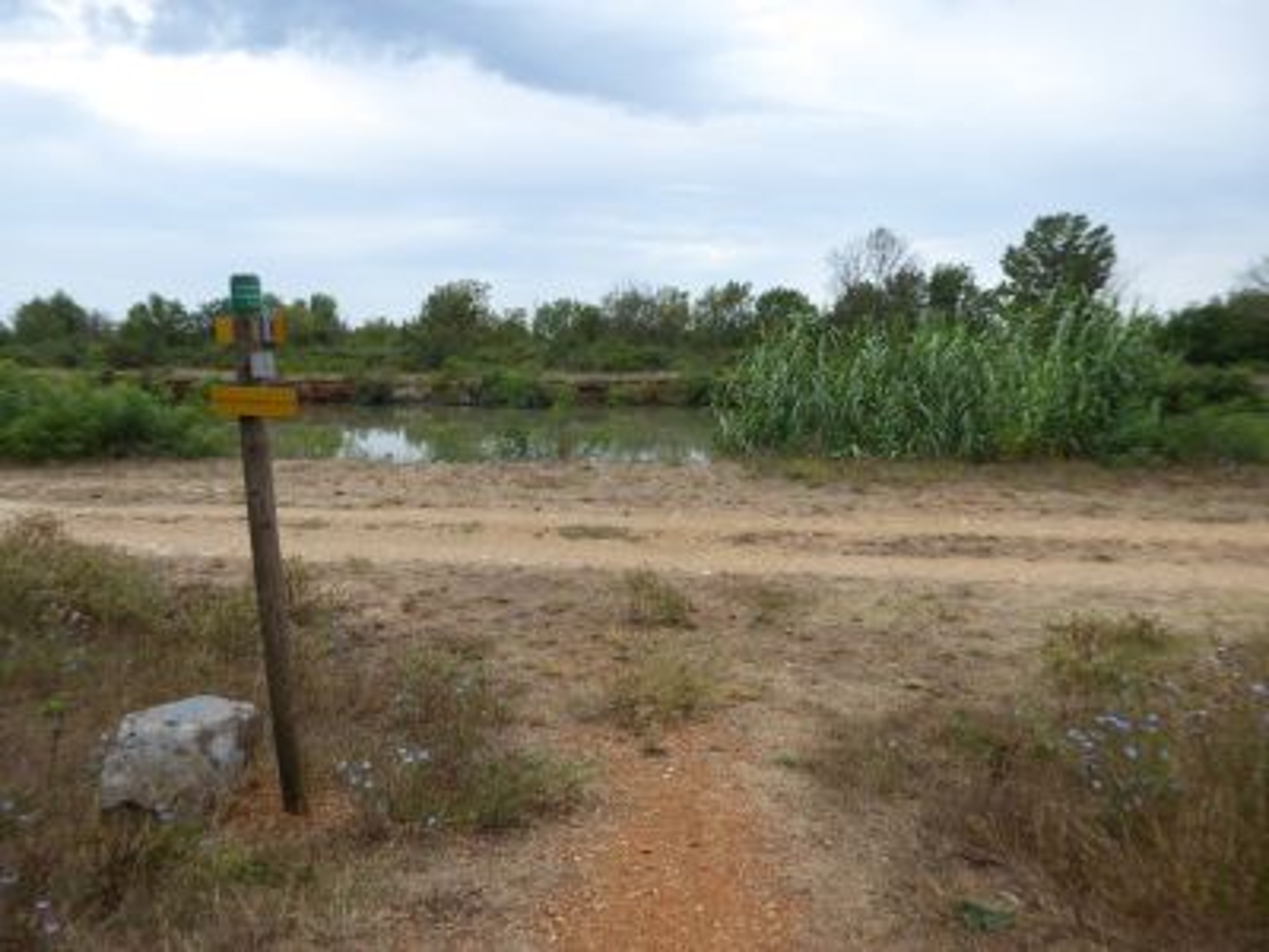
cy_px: 476
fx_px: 916
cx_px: 634
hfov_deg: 69.4
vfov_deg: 54.9
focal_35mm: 25
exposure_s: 1/320
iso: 80
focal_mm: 4.3
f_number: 3.3
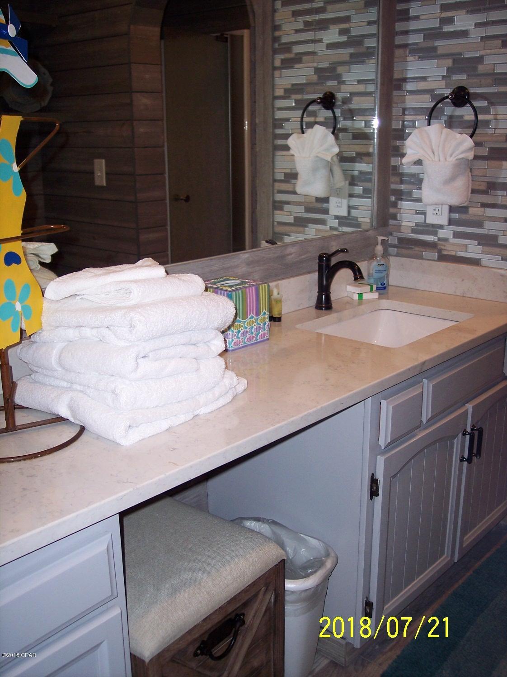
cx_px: 254
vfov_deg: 47.9
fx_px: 762
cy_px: 338
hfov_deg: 36.8
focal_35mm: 39
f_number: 2.8
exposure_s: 1/60
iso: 100
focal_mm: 8
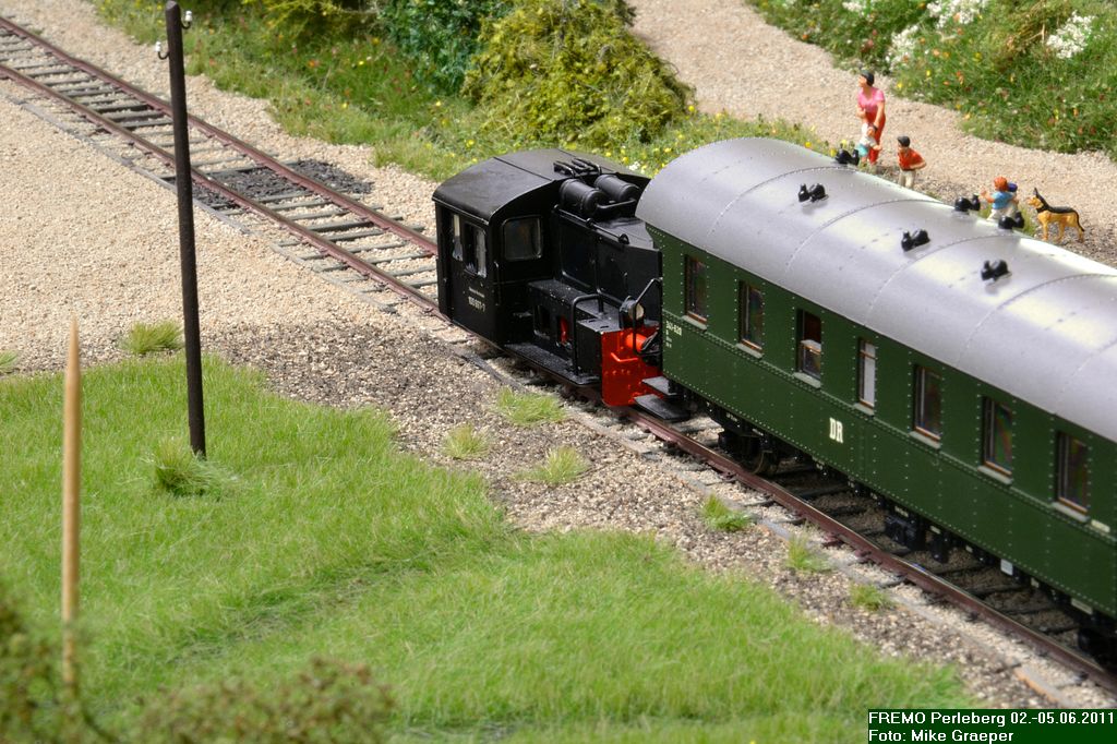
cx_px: 558
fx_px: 4559
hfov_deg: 14.0
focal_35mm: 147
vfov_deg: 9.3
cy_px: 372
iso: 400
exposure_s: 8
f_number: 36
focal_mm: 98
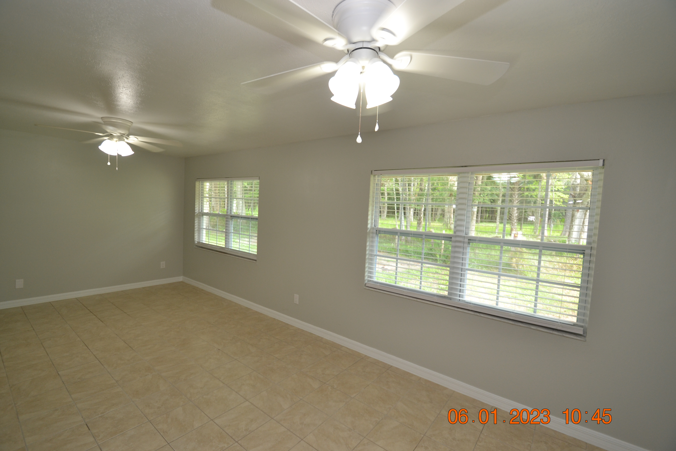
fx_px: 282
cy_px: 226
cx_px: 338
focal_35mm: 15
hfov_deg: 100.4
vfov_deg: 77.3
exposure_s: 1/100
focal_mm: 10
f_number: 5
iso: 400
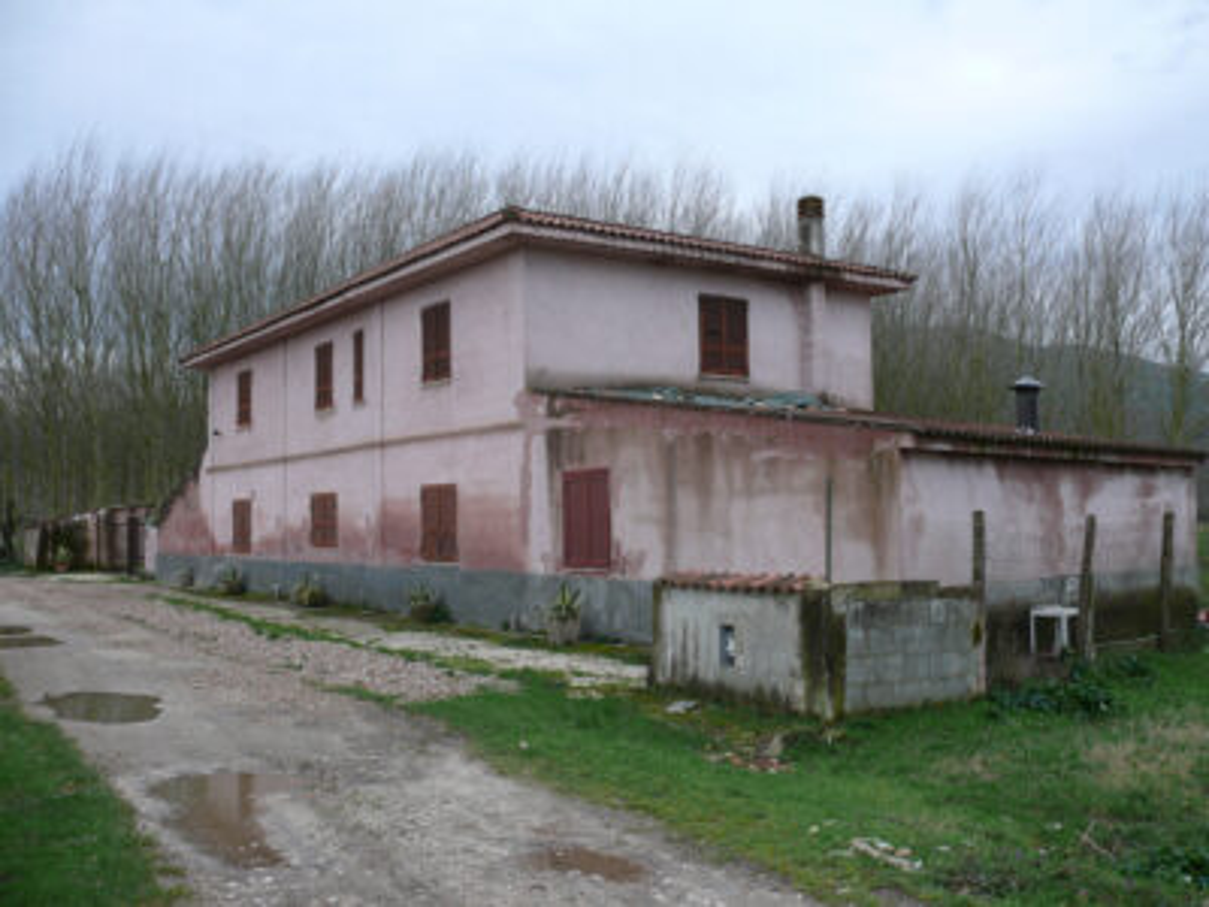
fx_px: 1222
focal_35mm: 35
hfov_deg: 52.6
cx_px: 604
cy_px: 454
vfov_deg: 40.7
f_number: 2.8
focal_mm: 7.5
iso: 100
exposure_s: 1/80
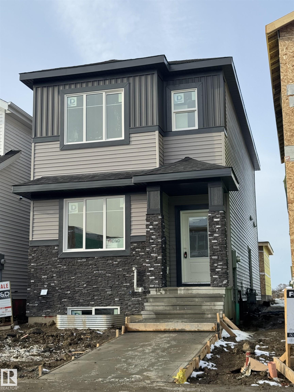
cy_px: 196
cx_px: 147
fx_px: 544
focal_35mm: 48
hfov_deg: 30.3
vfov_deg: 39.7
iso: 64
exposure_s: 1/1681
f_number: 1.78
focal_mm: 6.76
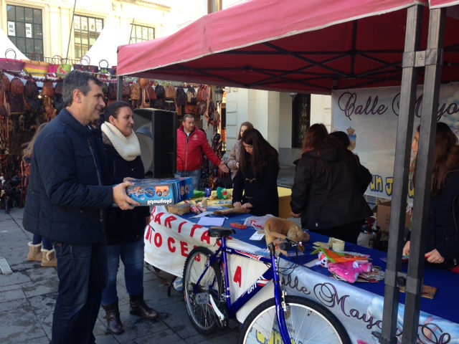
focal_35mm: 33
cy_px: 172
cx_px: 230
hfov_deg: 55.4
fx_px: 438
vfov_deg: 42.9
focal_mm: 4.13
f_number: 2.4
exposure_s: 1/129
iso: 50
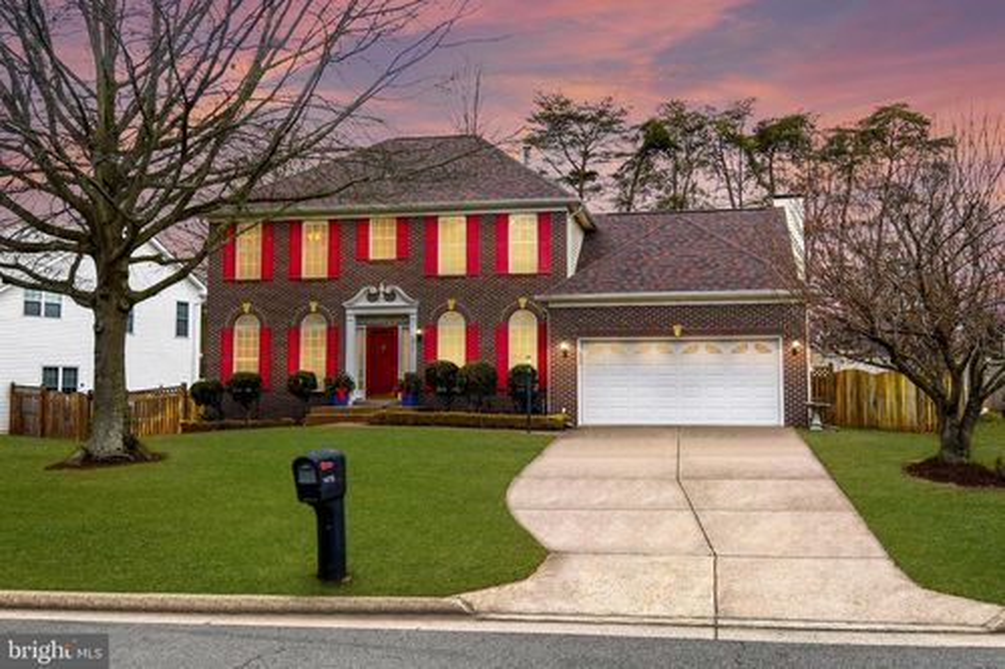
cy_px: 334
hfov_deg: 81.2
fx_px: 586
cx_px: 502
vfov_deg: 59.5
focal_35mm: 21
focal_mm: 14
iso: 220
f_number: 5.6
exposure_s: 1/250
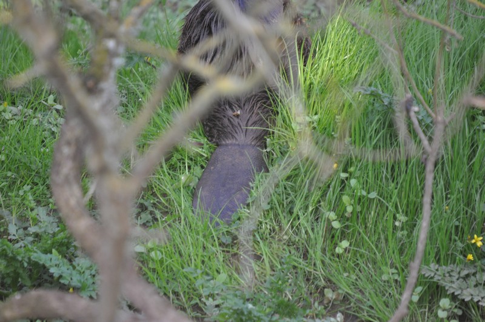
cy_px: 161
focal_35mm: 750
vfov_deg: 1.8
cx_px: 242
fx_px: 10090
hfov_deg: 2.8
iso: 800
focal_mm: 500
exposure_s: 1/90
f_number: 6.3
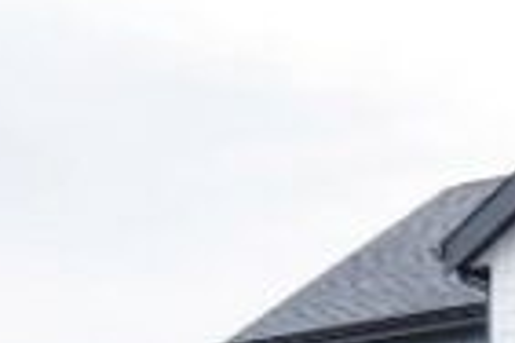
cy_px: 469
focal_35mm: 152
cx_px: 701
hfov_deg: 13.0
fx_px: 2174
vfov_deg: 8.9
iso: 640
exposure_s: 1/1000
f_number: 3.2
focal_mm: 21
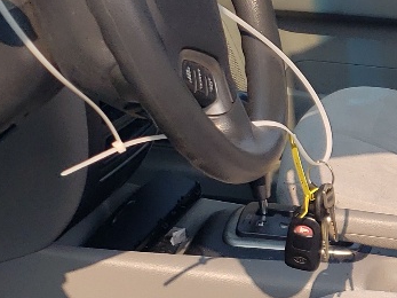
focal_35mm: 120
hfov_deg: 15.7
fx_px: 1376
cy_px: 215
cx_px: 498
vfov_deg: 12.3
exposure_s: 1/1667
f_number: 1.5
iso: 50
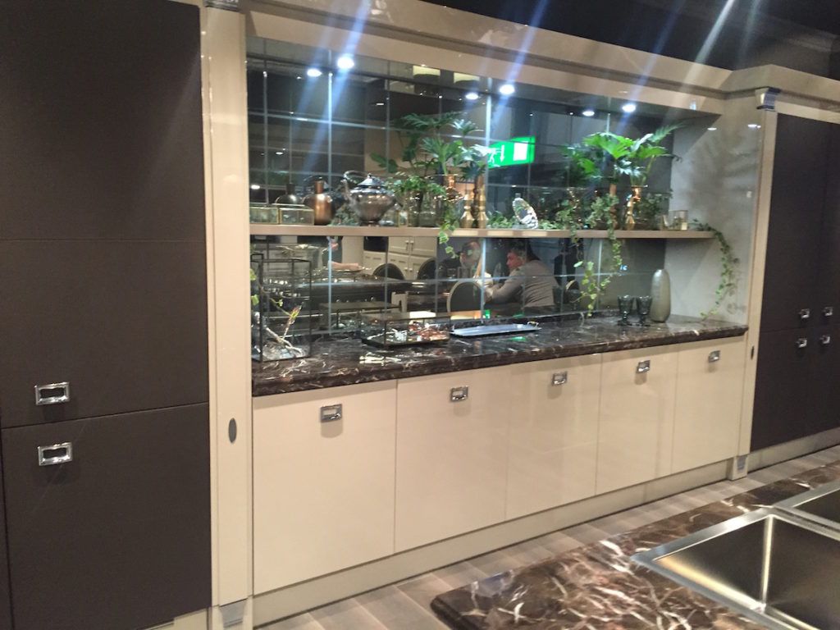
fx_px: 704
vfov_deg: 48.2
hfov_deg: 61.7
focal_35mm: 29
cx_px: 420
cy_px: 315
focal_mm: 4.15
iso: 250
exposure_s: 1/25
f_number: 2.2
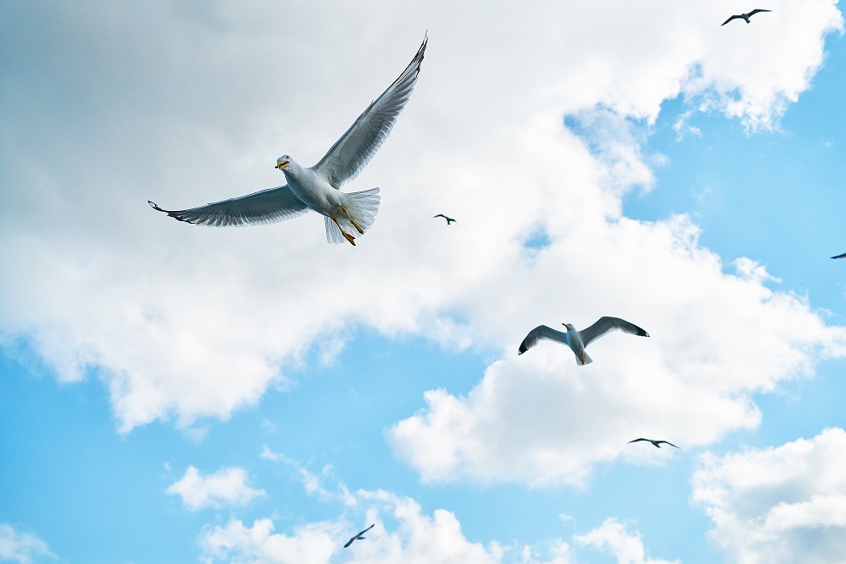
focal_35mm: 44
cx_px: 423
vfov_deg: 30.5
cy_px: 282
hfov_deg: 44.5
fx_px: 1034
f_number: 5.6
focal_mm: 44
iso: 500
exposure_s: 1/8000
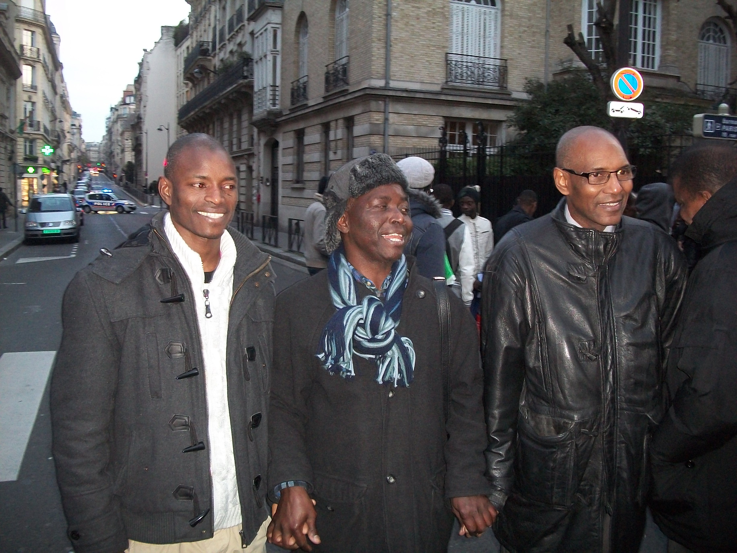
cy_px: 276
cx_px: 368
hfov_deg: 56.8
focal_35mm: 32
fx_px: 681
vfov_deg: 44.2
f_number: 2.9
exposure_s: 1/30
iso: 240
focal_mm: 5.7
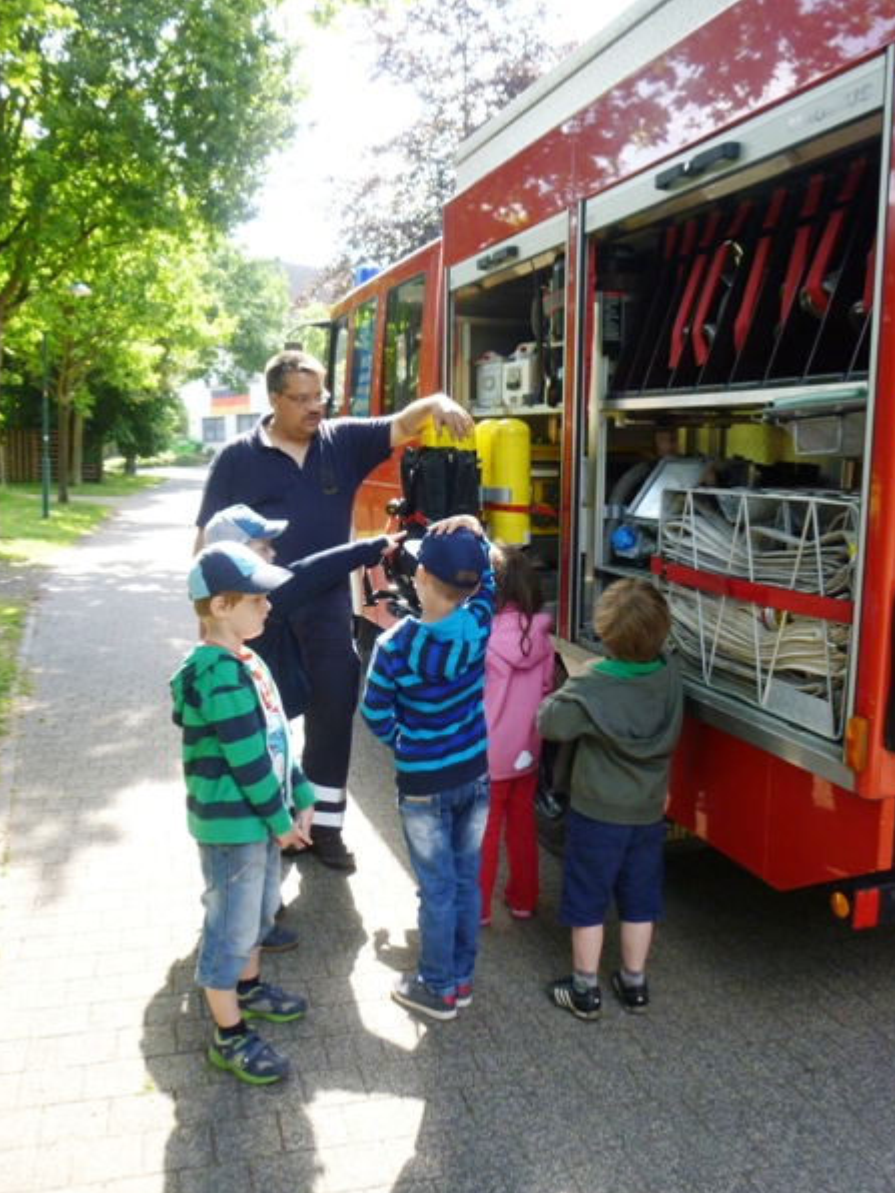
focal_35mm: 29
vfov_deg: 61.6
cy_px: 574
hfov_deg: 48.2
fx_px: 1000
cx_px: 442
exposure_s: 1/200
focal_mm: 4.9
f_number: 3.3
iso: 200
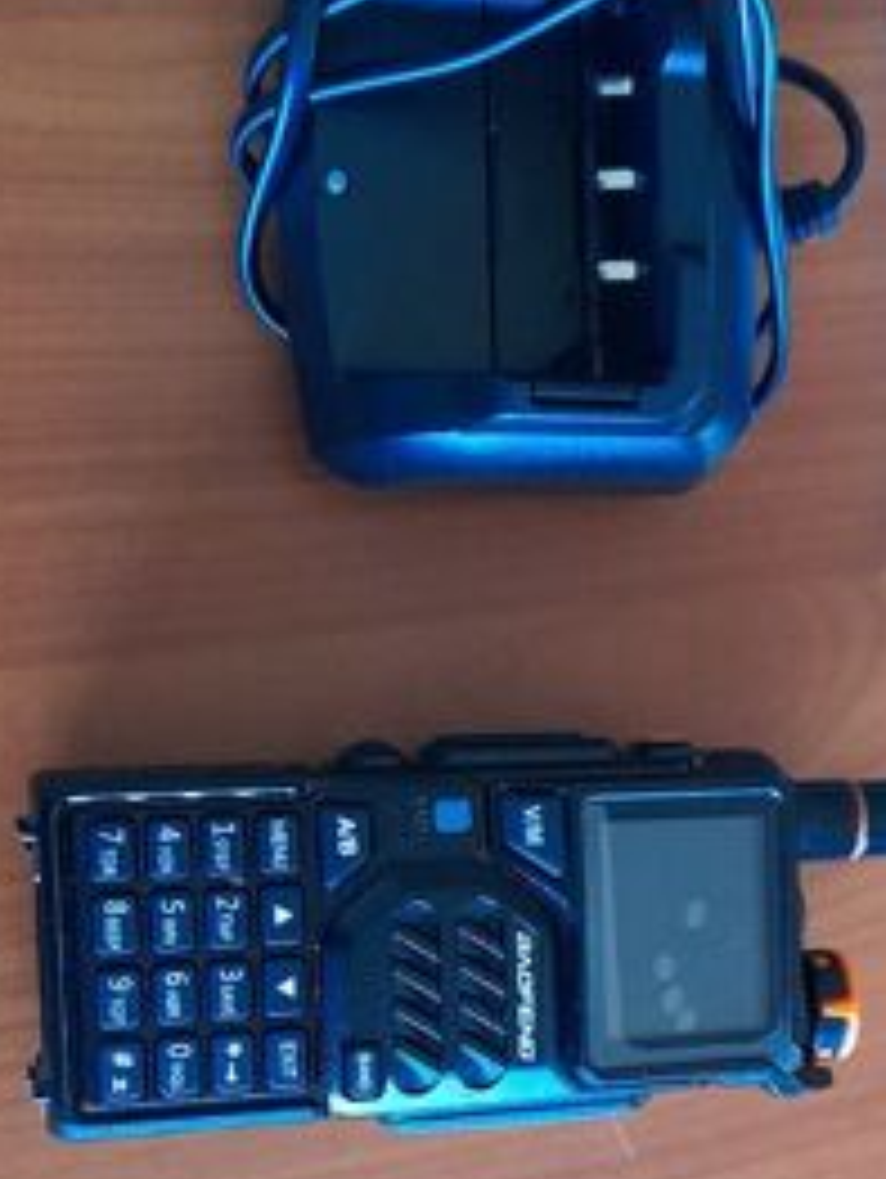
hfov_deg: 23.8
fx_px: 2078
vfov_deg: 31.1
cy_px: 886
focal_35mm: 61
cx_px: 688
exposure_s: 1/25
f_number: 2
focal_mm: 4.6
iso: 640
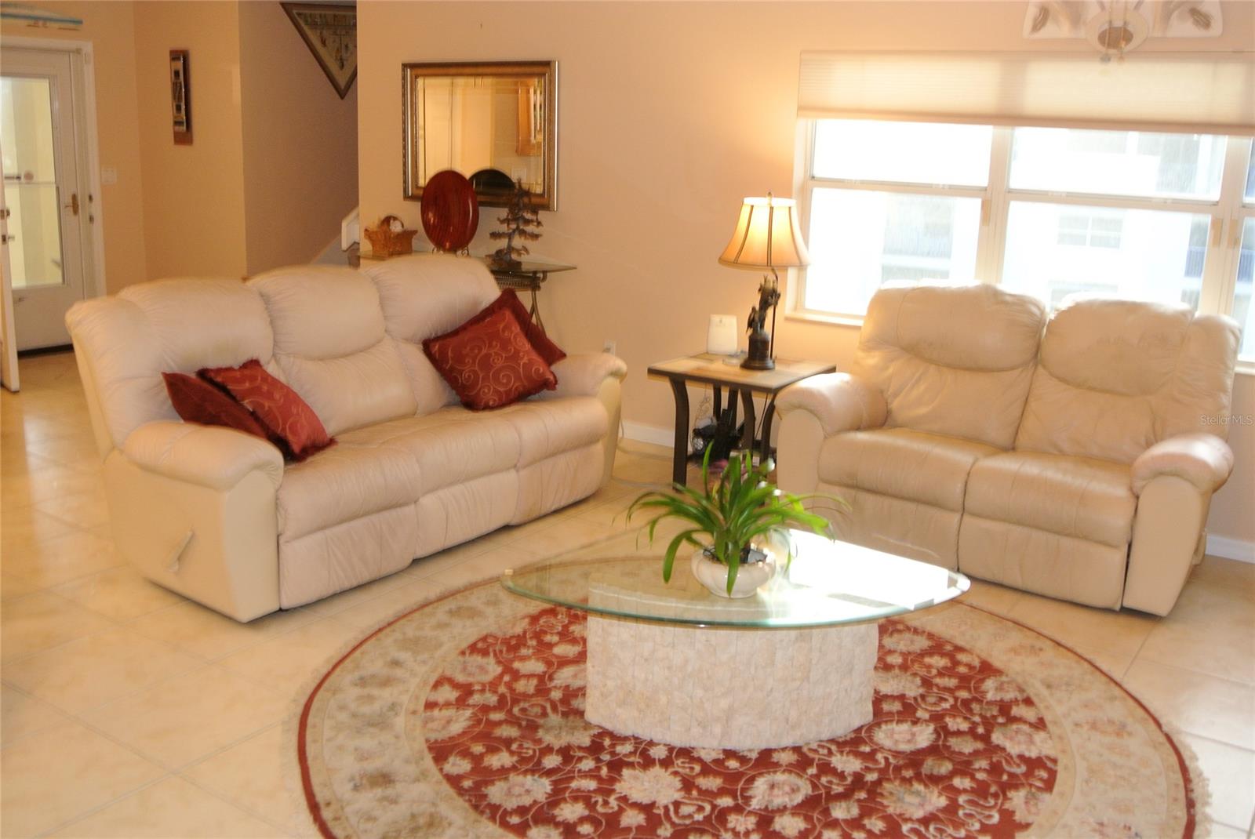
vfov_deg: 37.9
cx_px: 628
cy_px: 420
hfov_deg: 54.4
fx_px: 1221
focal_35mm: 35
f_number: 4.5
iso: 400
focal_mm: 13.1
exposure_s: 1/30
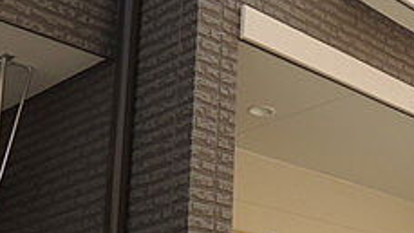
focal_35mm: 73
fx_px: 802
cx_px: 450
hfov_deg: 26.7
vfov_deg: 16.4
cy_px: 199
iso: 100
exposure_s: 1/800
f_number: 2.8
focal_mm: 4.3
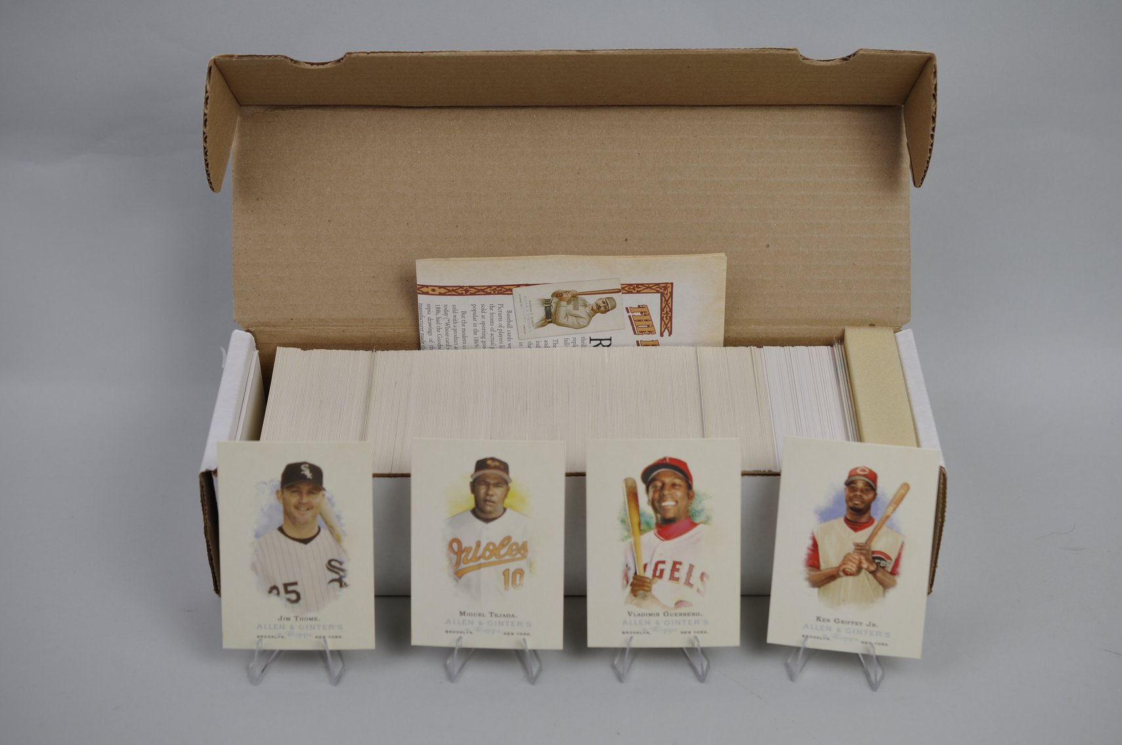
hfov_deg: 33.4
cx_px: 561
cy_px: 372
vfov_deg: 22.6
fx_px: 1868
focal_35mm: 60
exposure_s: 1/80
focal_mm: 40
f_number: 4.5
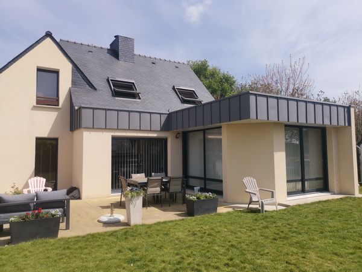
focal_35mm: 26
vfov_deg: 53.1
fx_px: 272
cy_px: 136
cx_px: 181
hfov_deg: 67.3
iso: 50
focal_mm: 4.75
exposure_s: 1/1972
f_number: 1.8
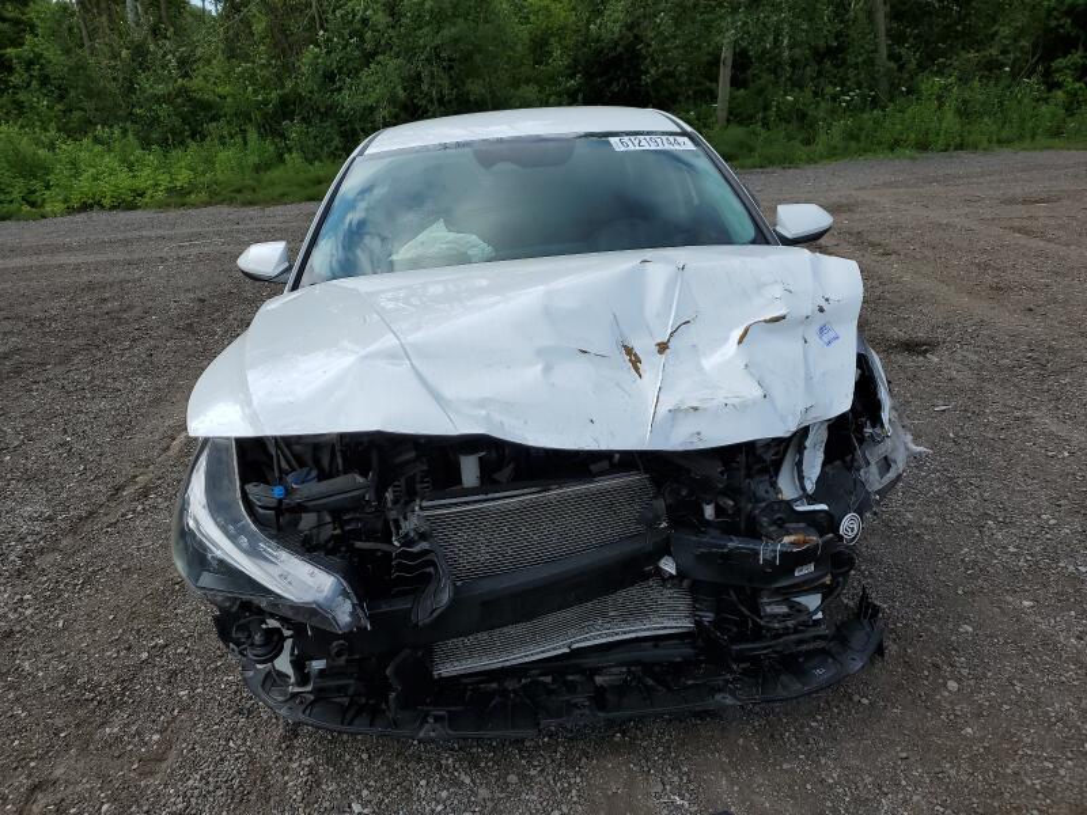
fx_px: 816
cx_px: 544
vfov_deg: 53.1
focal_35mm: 26
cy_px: 408
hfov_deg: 67.3
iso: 50
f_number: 1.5
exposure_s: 1/2500
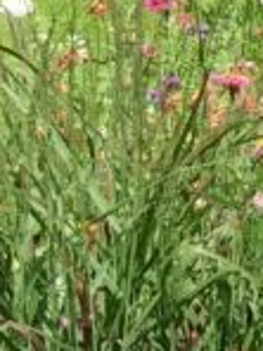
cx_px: 635
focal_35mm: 194
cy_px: 280
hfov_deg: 7.2
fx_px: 1965
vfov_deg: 10.2
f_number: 1.9
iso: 64
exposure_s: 1/1052
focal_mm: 3.7
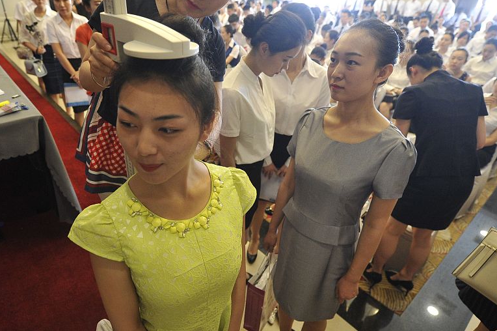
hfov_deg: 78.1
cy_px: 164
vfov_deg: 57.1
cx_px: 210
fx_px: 303
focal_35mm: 22
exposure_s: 1/200
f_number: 2.8
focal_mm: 14
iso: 3200
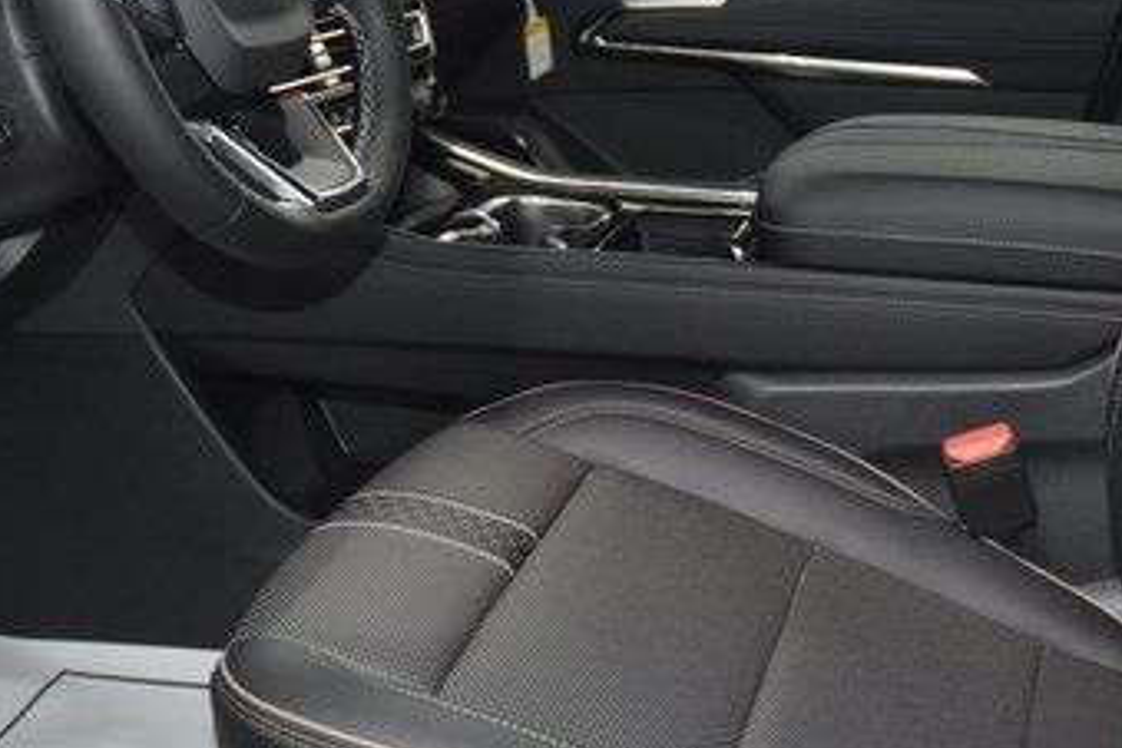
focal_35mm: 51
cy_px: 422
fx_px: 1589
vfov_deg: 26.5
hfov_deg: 38.4
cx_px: 357
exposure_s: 1/80
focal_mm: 18
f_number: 3.5
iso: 2500
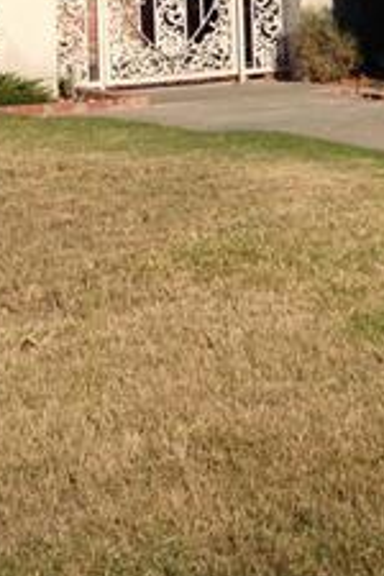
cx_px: 740
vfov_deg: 12.7
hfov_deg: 8.4
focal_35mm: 156
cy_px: -202
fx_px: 2496
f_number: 2.4
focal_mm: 4.12
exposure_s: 1/2710
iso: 50
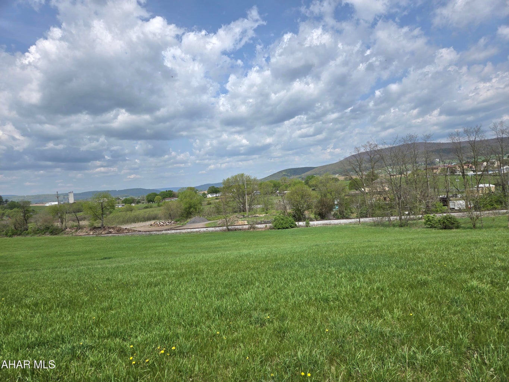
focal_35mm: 23
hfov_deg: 73.9
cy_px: 191
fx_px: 338
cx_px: 254
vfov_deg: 58.9
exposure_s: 1/5000
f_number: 1.8
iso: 25
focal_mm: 5.4
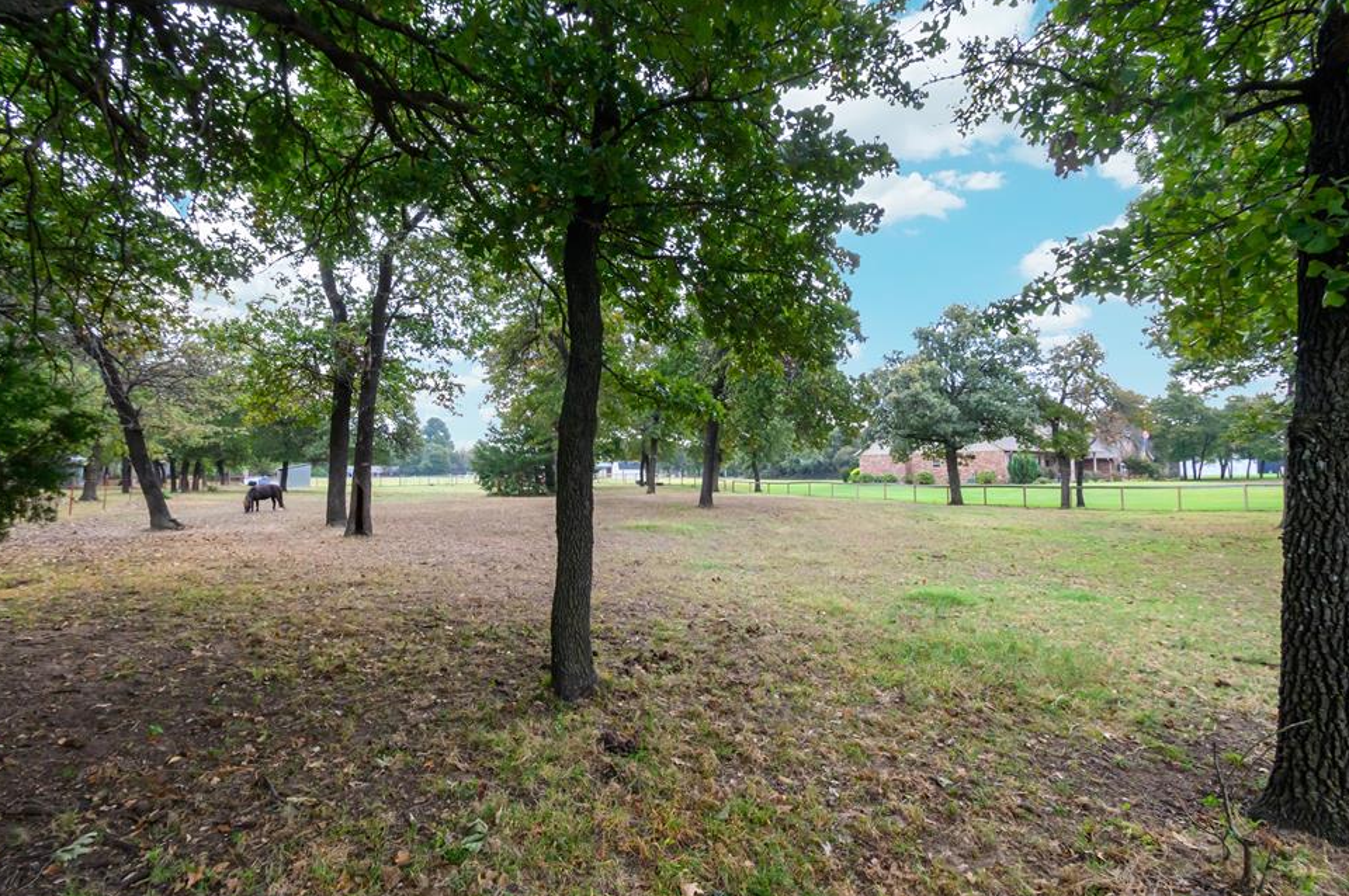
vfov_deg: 73.6
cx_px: 658
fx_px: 599
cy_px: 446
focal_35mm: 16
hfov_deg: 96.8
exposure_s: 1/50
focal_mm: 10
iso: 2500
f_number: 11
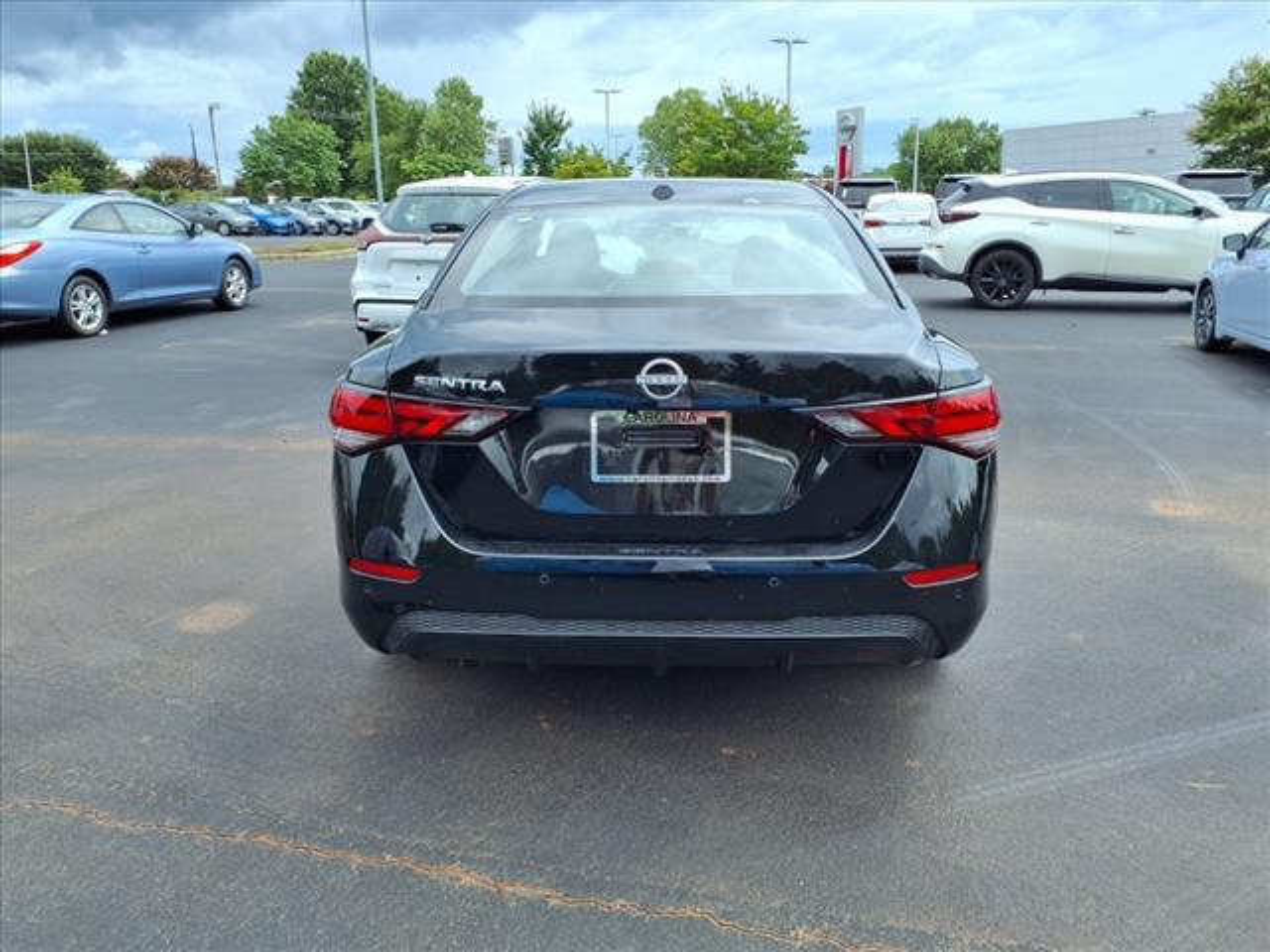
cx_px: 635
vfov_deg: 51.4
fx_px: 991
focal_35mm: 27
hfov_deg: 65.3
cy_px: 476
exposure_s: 1/1250
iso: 40
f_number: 1.9
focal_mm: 3.58
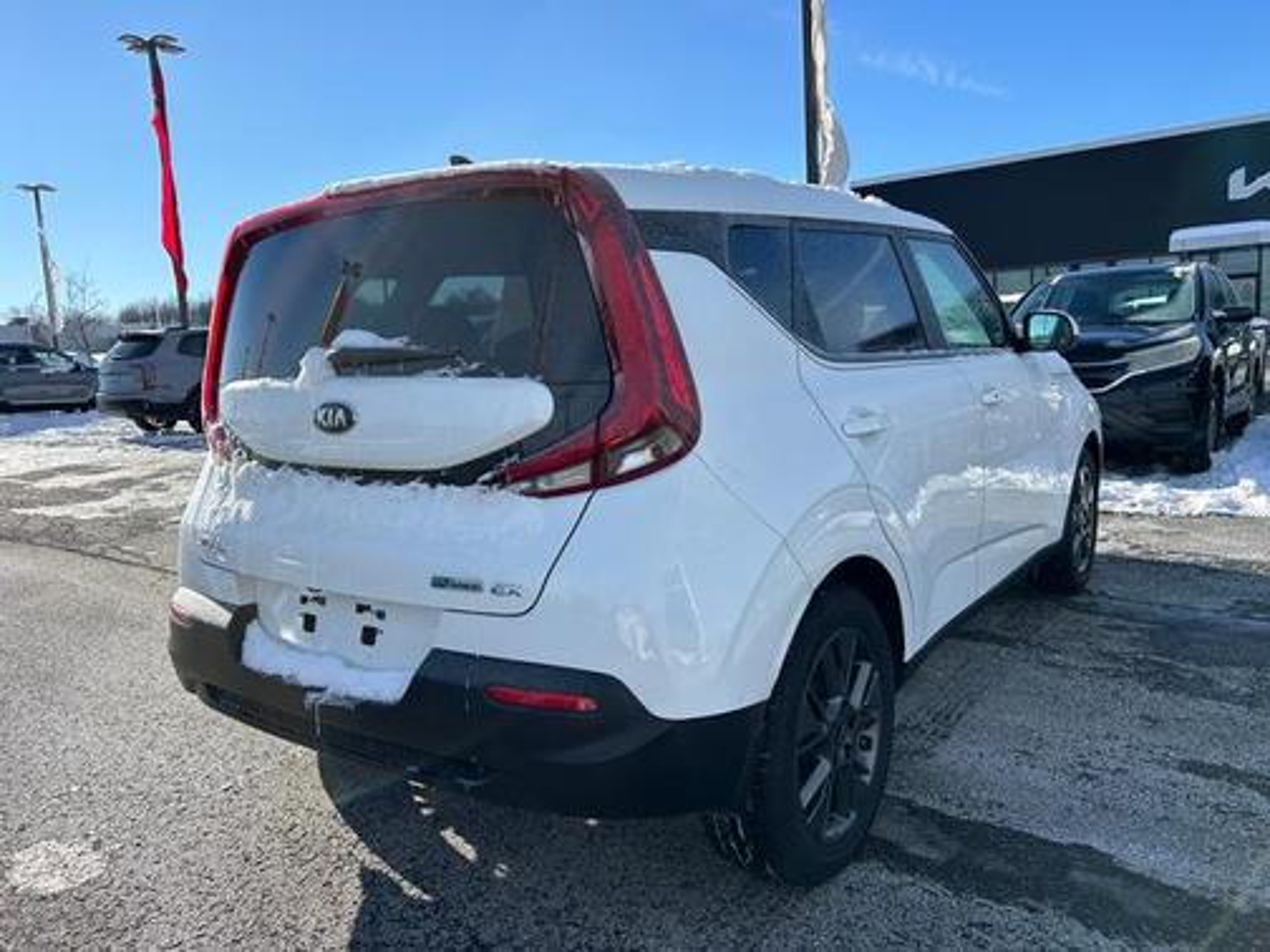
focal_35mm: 26
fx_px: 954
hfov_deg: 67.3
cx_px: 635
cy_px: 476
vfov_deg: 53.1
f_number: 1.5
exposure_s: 1/4831
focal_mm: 5.7
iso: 50
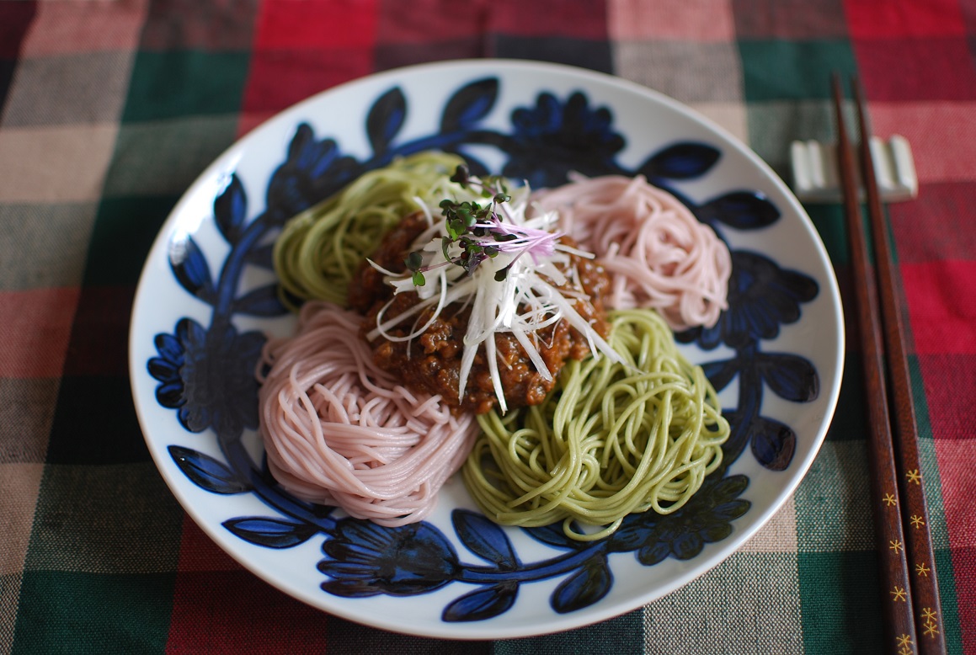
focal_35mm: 52
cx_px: 488
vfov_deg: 25.9
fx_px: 1426
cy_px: 328
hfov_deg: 37.8
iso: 100
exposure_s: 1/125
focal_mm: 35
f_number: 1.8
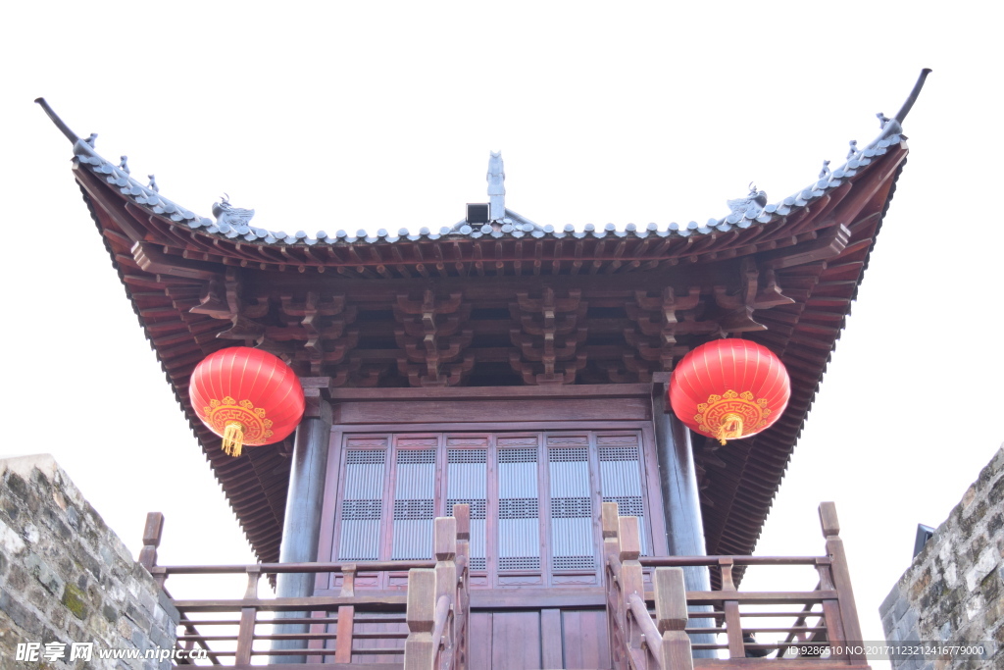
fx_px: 1004
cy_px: 335
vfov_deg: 36.9
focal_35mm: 36
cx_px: 502
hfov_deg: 53.1
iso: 500
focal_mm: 24
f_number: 4
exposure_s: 1/80
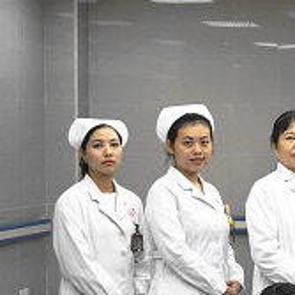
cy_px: 168
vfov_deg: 13.6
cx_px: 502
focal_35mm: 128
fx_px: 1234
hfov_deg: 12.6
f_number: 4.5
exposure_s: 1/160
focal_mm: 42
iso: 200
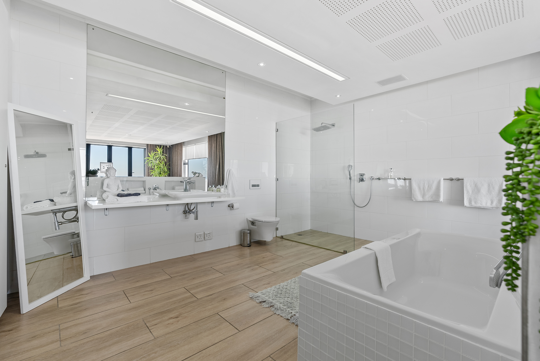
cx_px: 270
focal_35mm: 16
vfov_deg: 73.8
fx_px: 240
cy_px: 180
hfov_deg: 96.7
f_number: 6.3
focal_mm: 16
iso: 320
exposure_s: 1/30
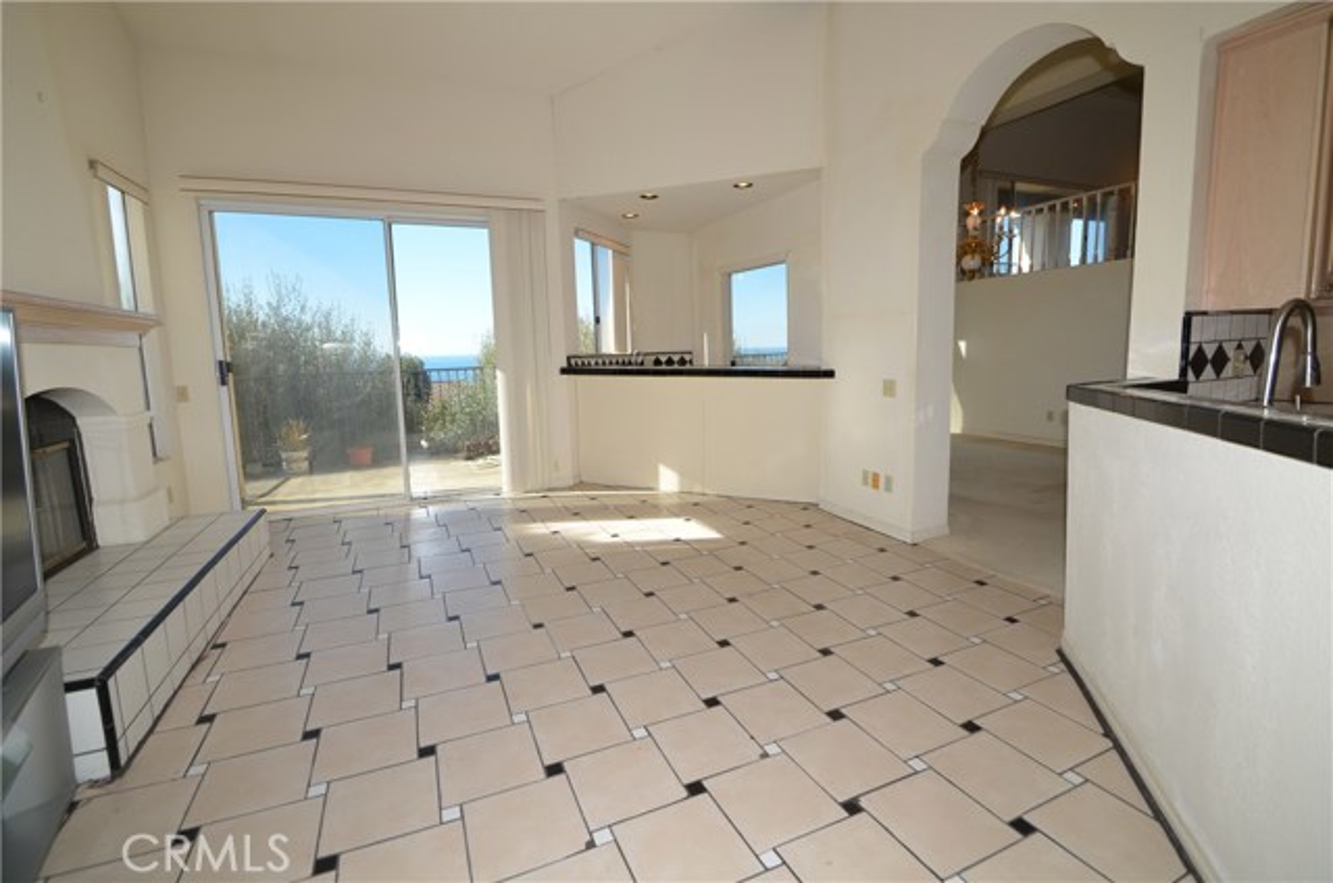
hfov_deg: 100.5
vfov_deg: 77.1
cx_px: 666
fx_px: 554
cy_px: 442
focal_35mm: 15
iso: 100
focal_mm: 10
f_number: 6.3
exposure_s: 1/160
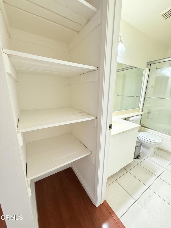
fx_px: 92
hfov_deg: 85.7
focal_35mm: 14
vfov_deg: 102.1
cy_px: 114
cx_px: 86
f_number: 2.2
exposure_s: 1/60
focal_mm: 2.22
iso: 400
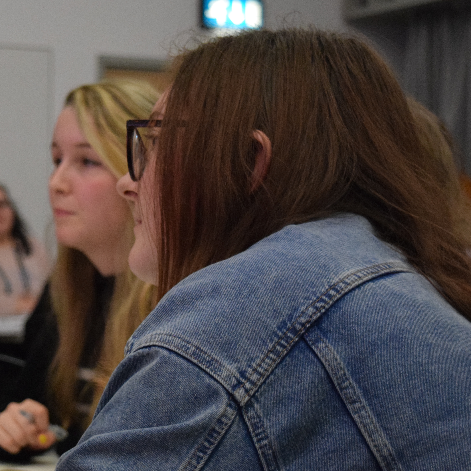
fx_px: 1616
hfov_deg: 16.4
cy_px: 248
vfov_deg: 16.6
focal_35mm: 105
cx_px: 45
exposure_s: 1/60
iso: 3200
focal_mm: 42
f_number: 5.6
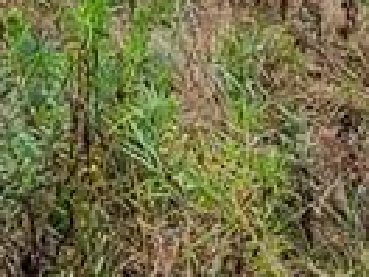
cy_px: -395
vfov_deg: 11.8
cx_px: -145
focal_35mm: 101
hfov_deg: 17.8
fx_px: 1077
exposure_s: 1/199
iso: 50
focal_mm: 2.2
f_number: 2.2
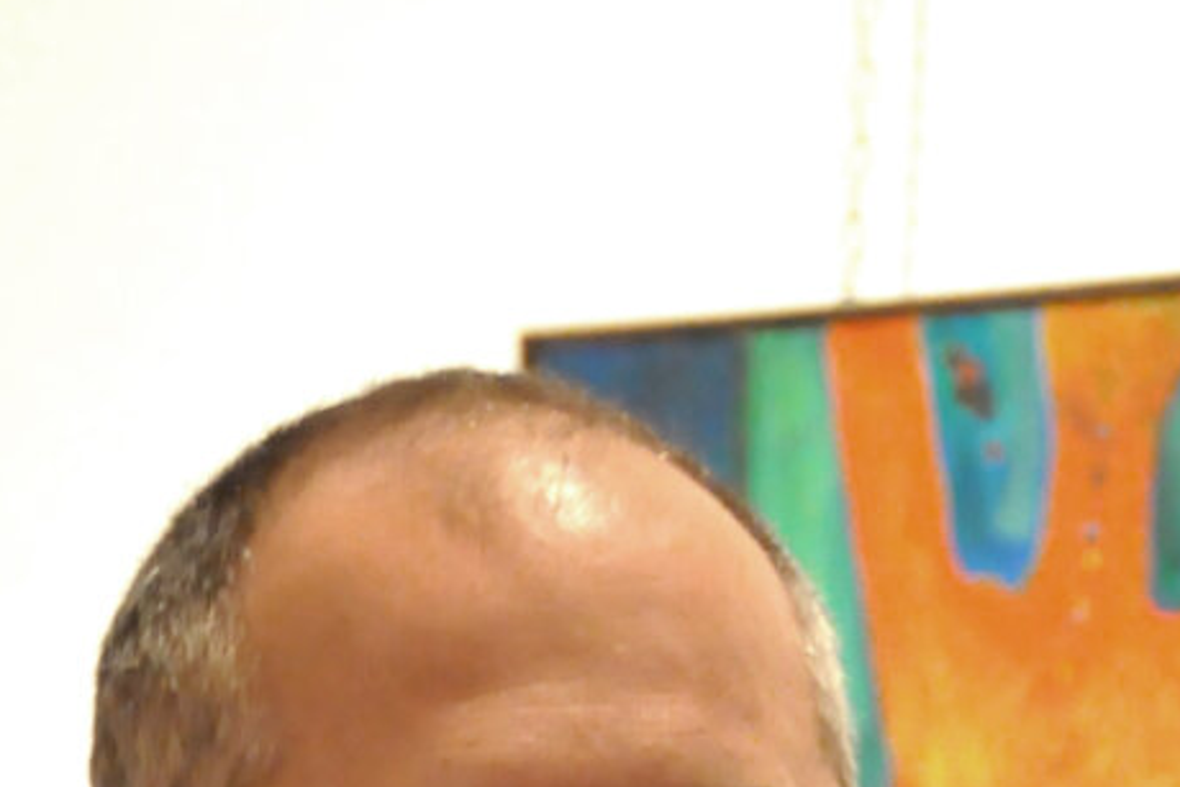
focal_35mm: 419
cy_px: 2150
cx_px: 472
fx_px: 13737
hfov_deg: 4.9
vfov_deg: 3.2
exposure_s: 1/30
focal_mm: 70
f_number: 5
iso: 3200
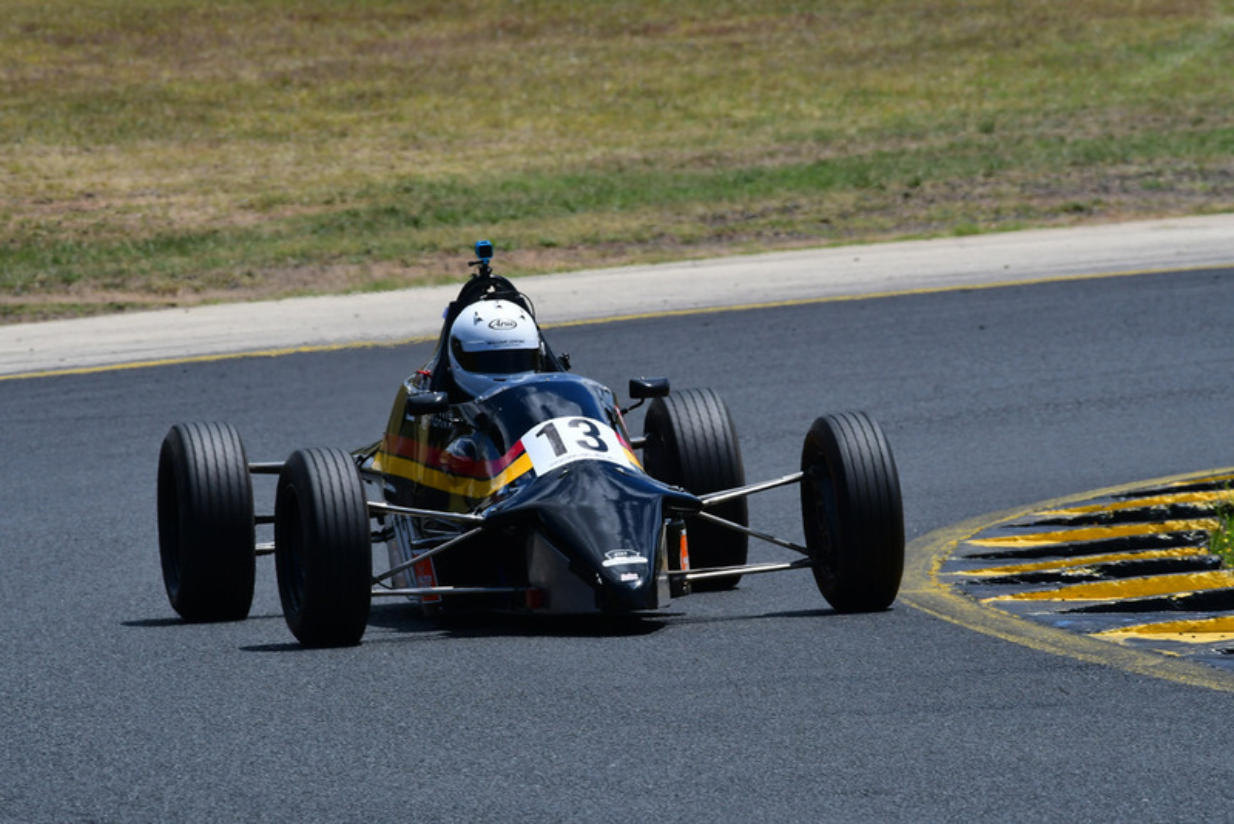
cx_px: 617
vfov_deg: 2.5
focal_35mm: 555
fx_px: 19030
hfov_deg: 3.7
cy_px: 412
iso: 320
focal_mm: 370
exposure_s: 1/640
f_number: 13
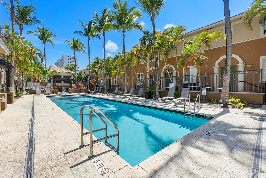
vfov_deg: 77.3
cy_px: 89
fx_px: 111
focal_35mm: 15
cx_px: 133
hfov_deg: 100.4
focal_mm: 10
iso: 125
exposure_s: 1/320
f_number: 10
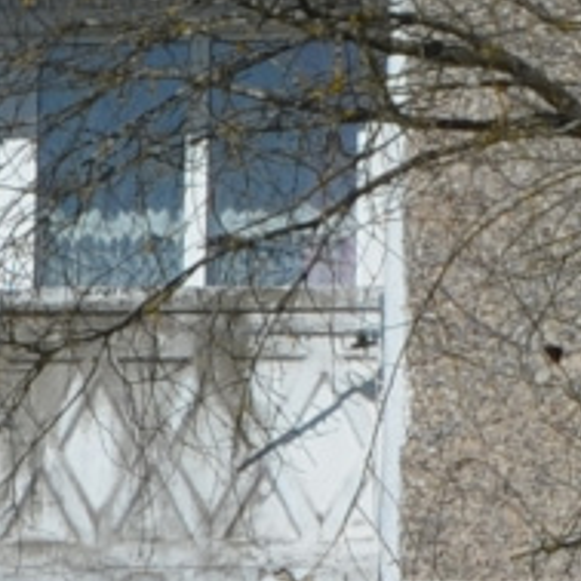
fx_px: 3456
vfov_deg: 9.6
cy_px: 200
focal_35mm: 182
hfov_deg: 9.2
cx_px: 1018
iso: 100
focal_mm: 18
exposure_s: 1/400
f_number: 10
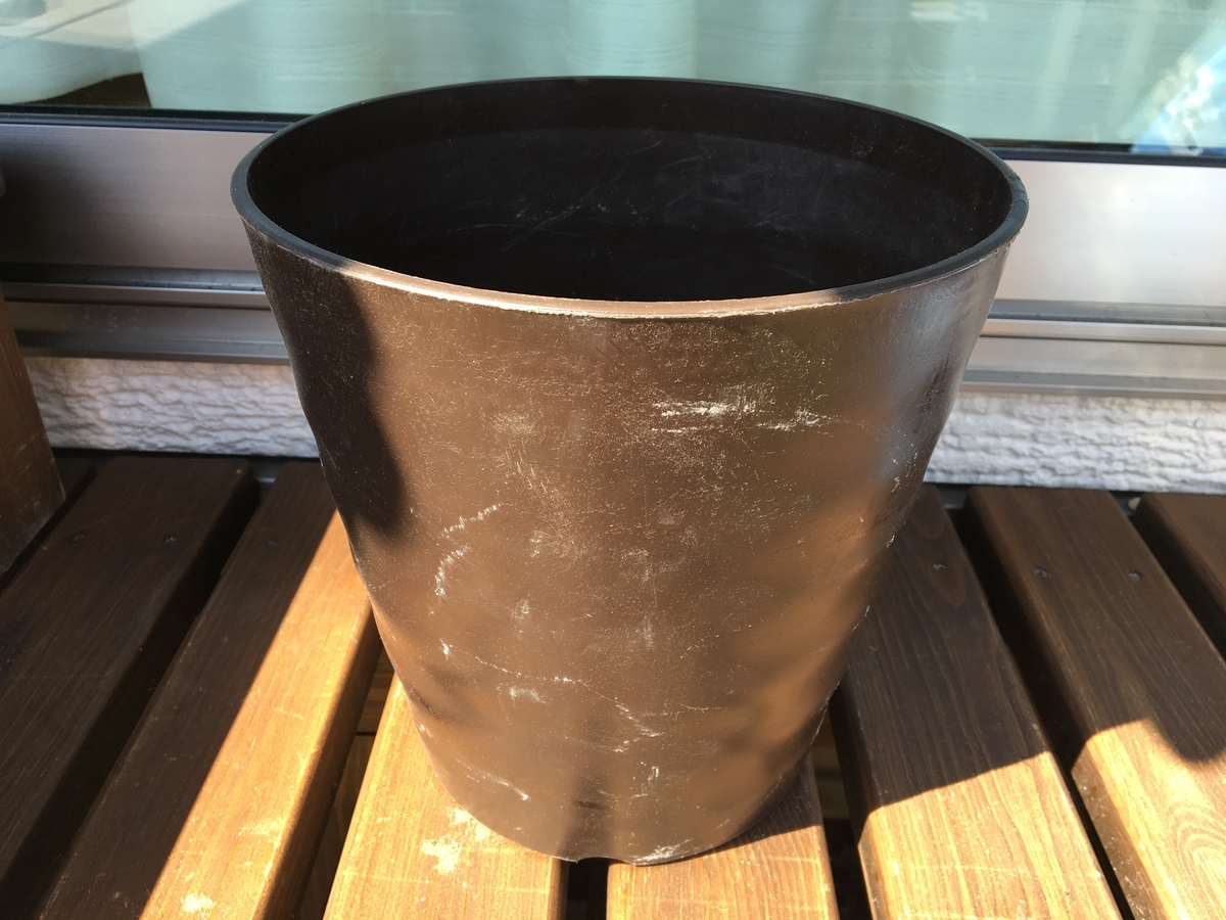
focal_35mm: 29
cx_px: 613
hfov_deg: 61.7
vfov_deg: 48.2
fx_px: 1027
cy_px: 460
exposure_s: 1/182
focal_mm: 4.15
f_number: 2.2
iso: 25
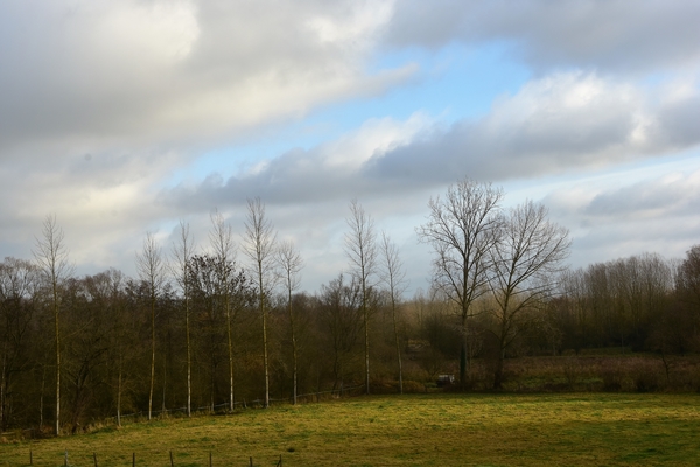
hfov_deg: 28.1
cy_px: 234
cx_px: 350
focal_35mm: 72
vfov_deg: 18.9
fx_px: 1400
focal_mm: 48
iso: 180
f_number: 11
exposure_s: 1/125
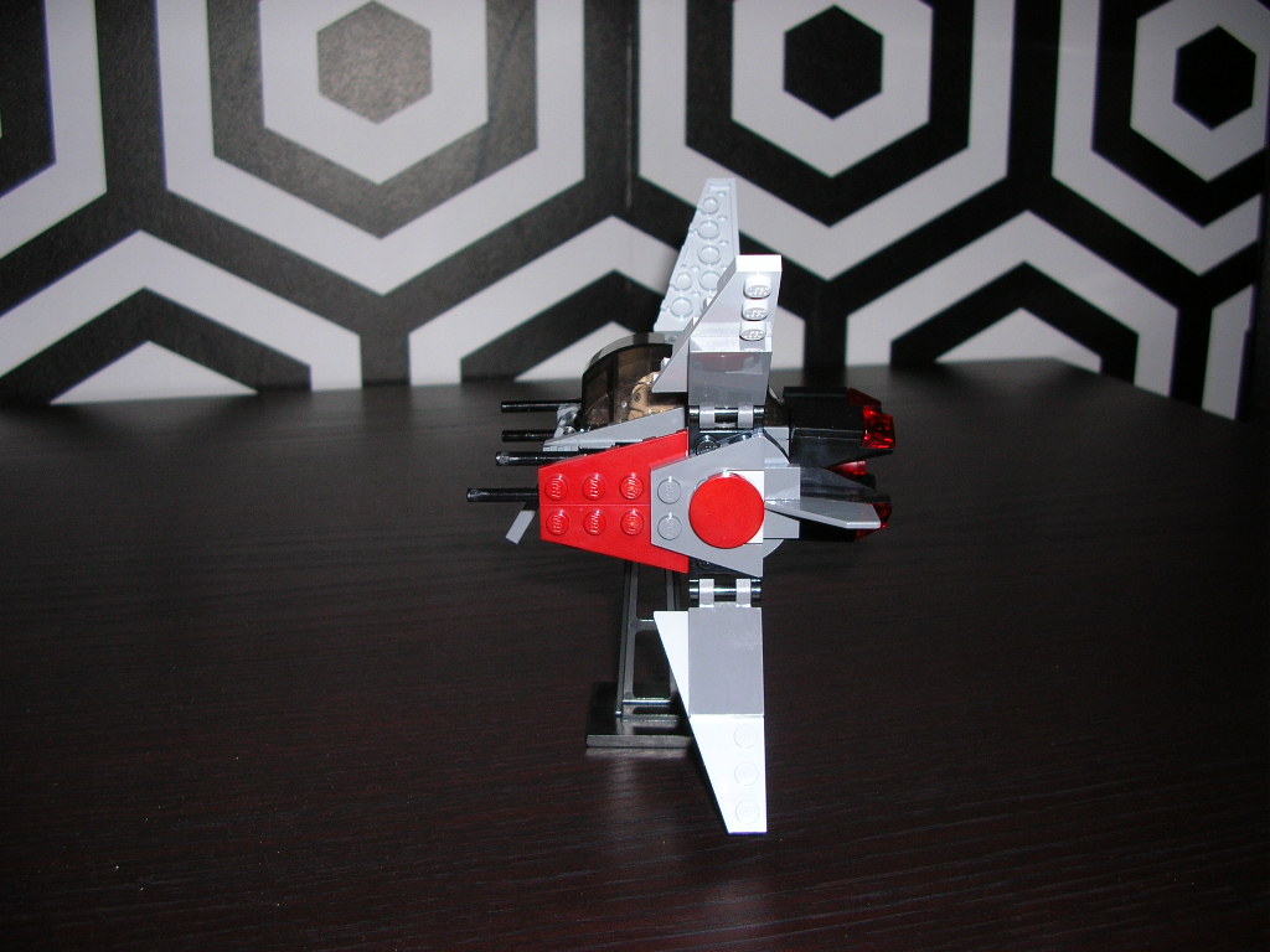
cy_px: 476
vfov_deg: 40.7
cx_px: 635
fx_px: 1284
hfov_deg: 52.6
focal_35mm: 35
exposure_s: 1/60.1
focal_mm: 5.8
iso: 50
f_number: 2.8
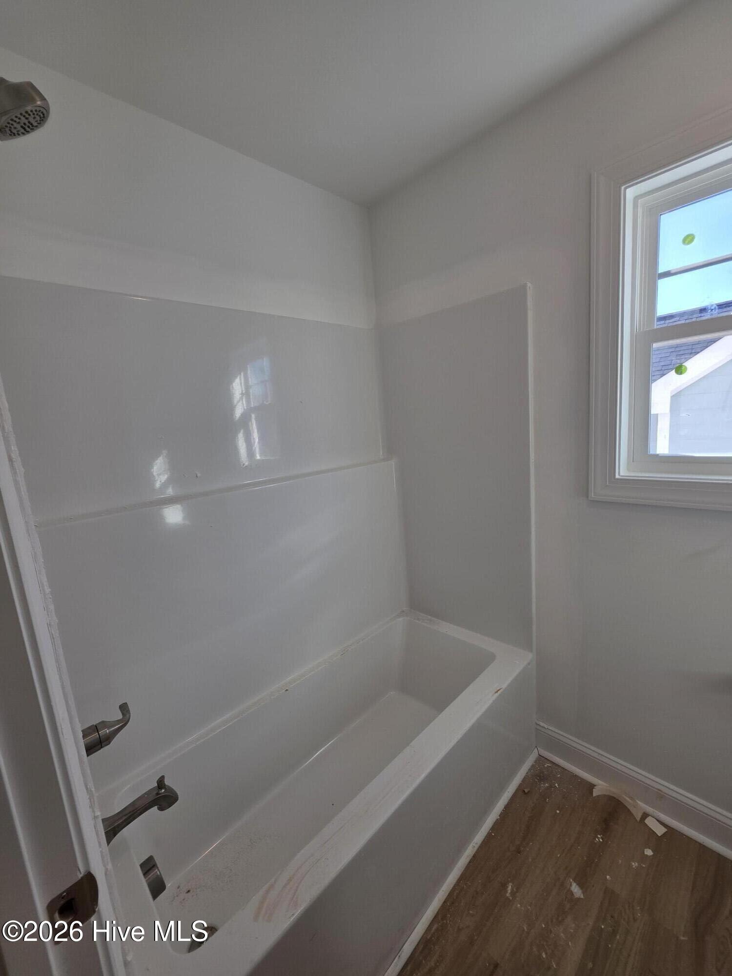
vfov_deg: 106.2
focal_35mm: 13
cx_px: 366
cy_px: 488
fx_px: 367
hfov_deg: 89.9
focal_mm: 2.2
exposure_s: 1/120
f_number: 1.9
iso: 20
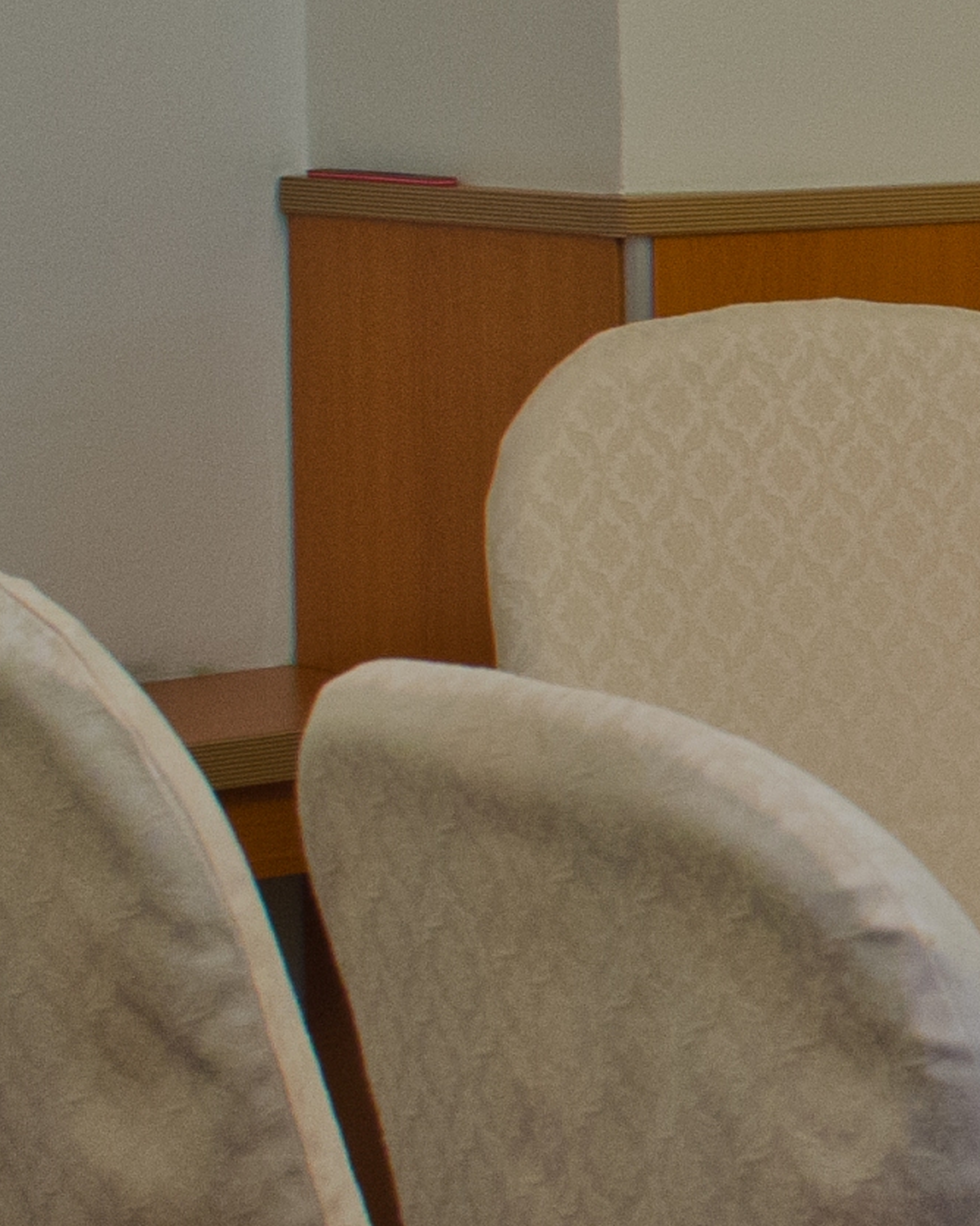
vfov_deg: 13.2
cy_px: 306
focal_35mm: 146
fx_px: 5293
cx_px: 2391
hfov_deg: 9.4
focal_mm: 22
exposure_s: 1/10
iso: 800
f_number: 8
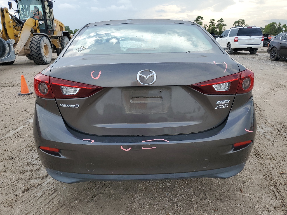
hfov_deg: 67.3
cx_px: 144
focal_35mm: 26
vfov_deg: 53.1
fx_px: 216
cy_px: 108
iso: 50
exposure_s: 1/667
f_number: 1.5
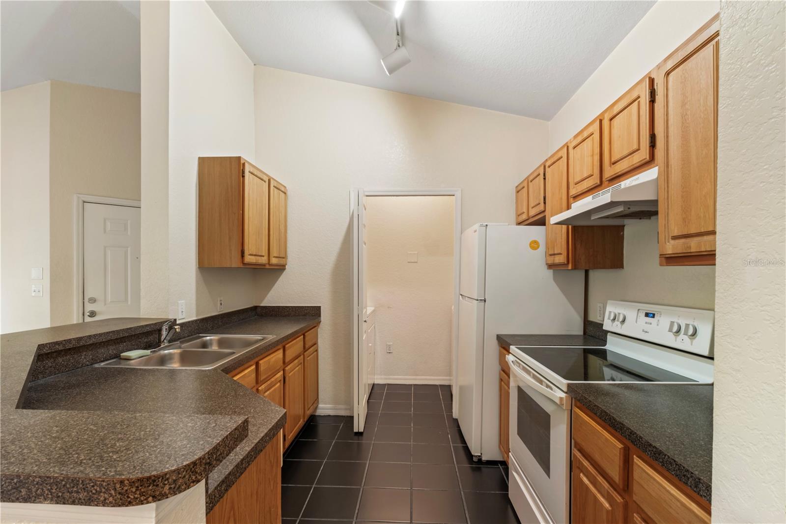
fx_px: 371
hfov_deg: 93.3
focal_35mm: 17
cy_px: 262
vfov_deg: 70.4
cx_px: 393
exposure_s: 1.5
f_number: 8
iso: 320
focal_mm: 11.1
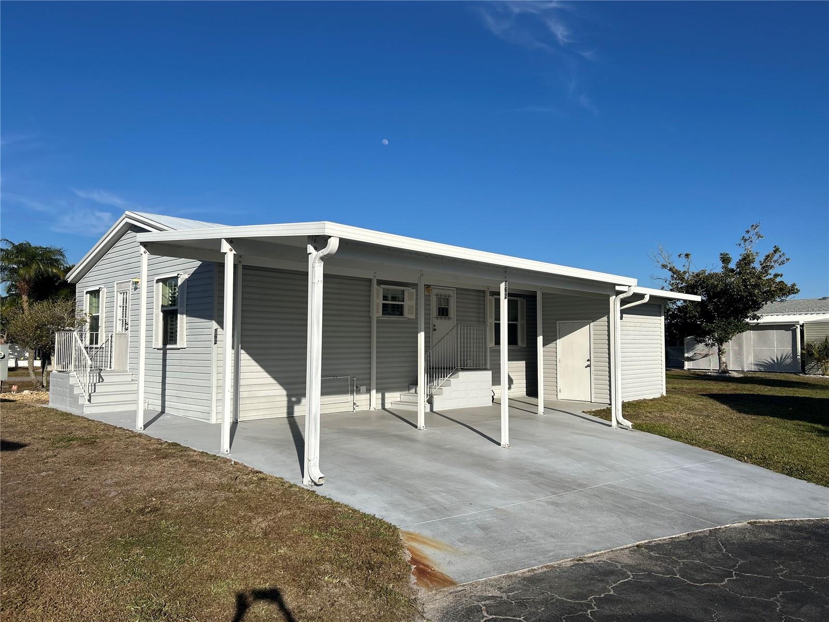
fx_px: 623
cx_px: 414
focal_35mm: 26
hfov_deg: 67.3
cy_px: 311
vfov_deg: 53.1
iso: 50
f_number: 1.5
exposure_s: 1/8000
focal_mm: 5.7
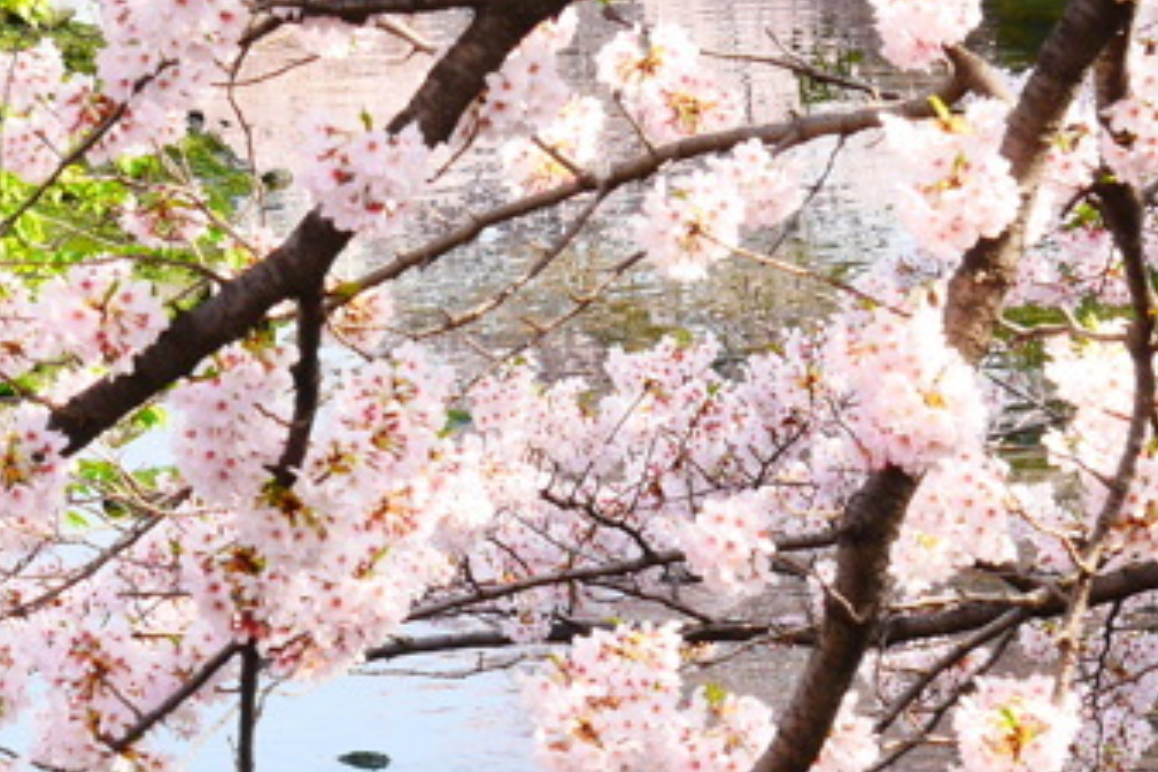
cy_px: 751
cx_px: 62
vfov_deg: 5.6
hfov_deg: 8.3
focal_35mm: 247
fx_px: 7945
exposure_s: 1/100
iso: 250
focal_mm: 39
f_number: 8
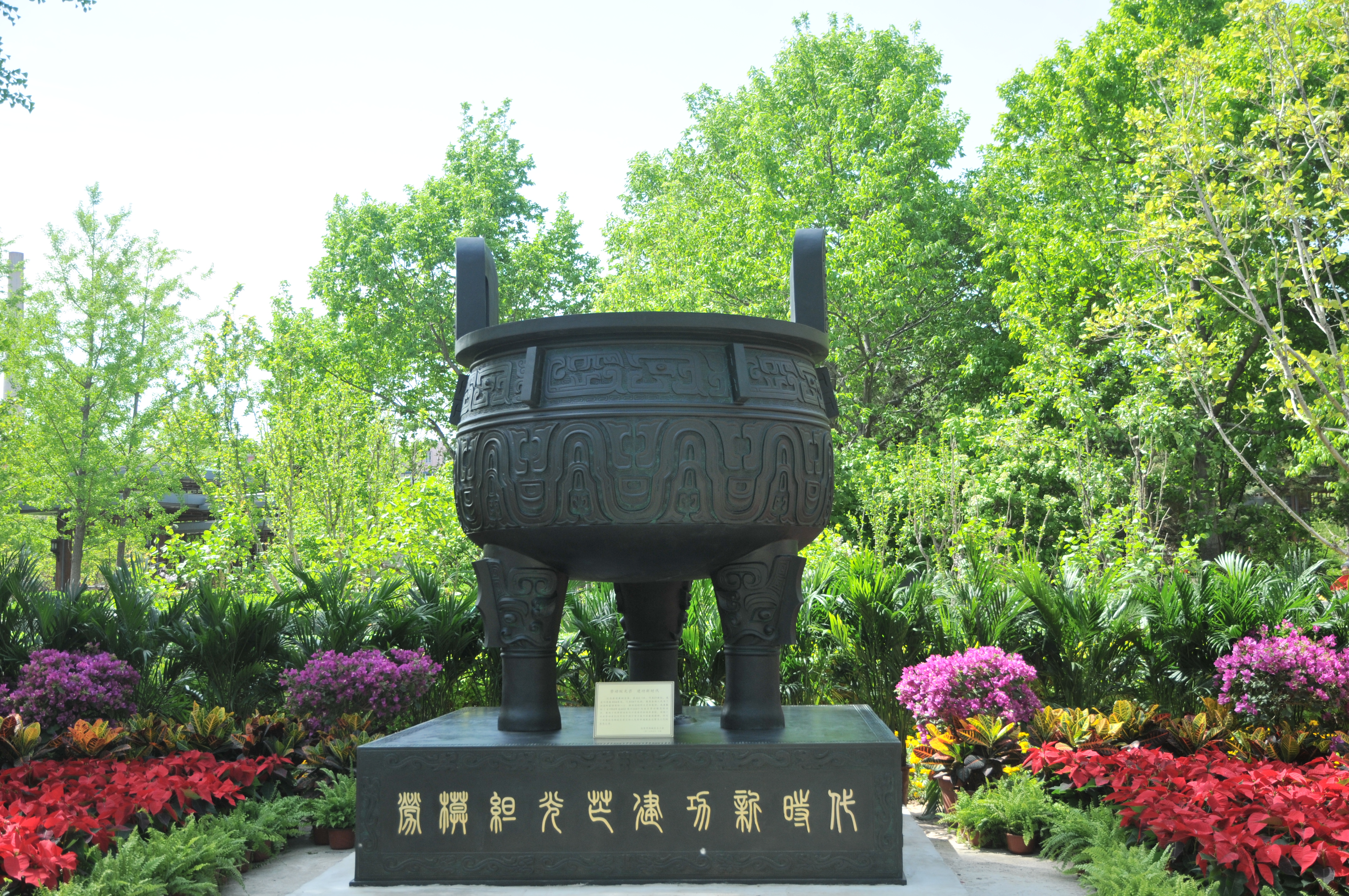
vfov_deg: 34.1
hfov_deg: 49.6
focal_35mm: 39
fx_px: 1460
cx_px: 674
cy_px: 448
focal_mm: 26
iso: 200
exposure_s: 1/400
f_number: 4.5
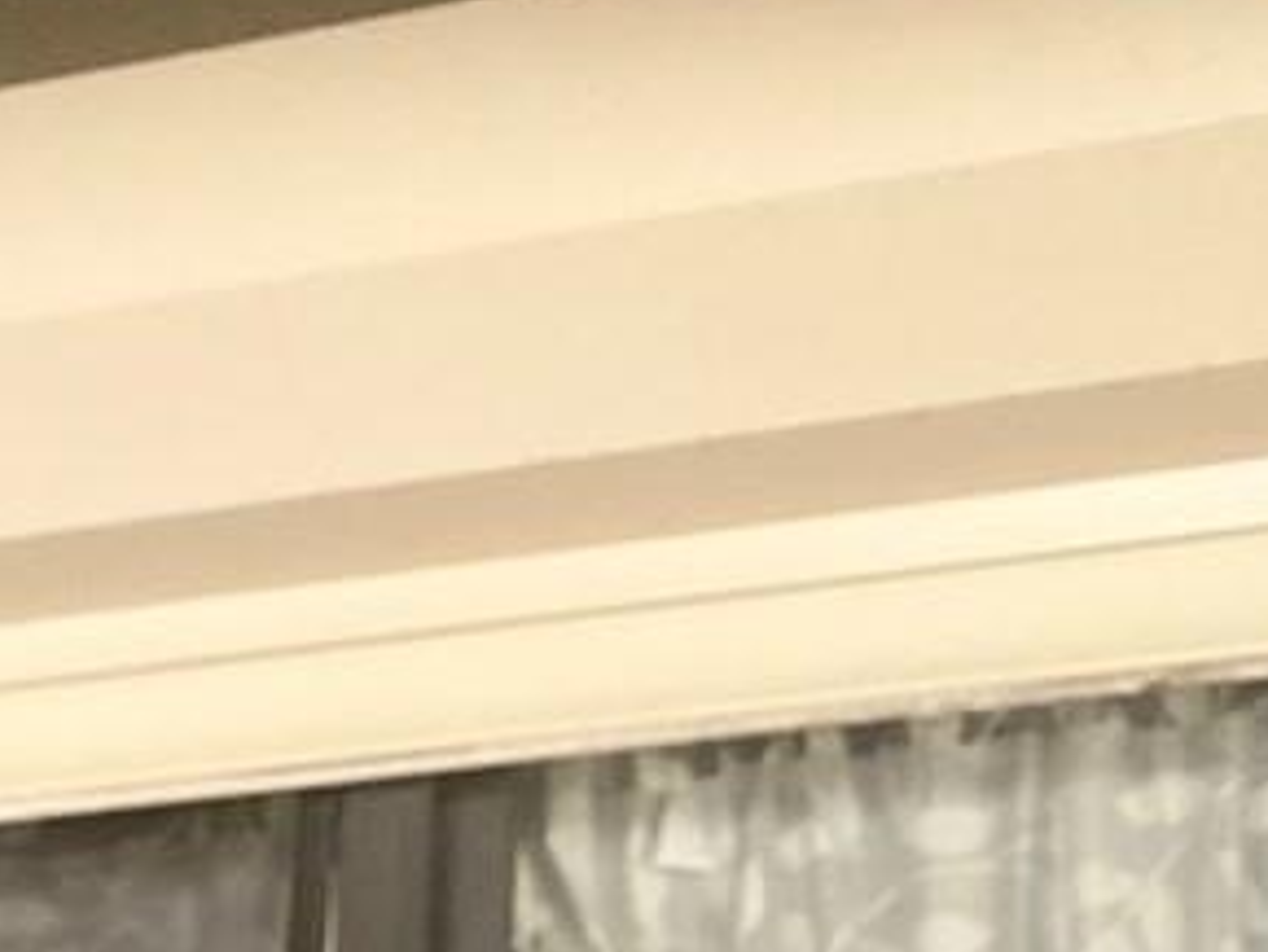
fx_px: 5277
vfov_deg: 8.9
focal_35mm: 144
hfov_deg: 13.2
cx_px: -430
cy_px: 2571
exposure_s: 1/121
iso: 100
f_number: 1.8
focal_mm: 4.25
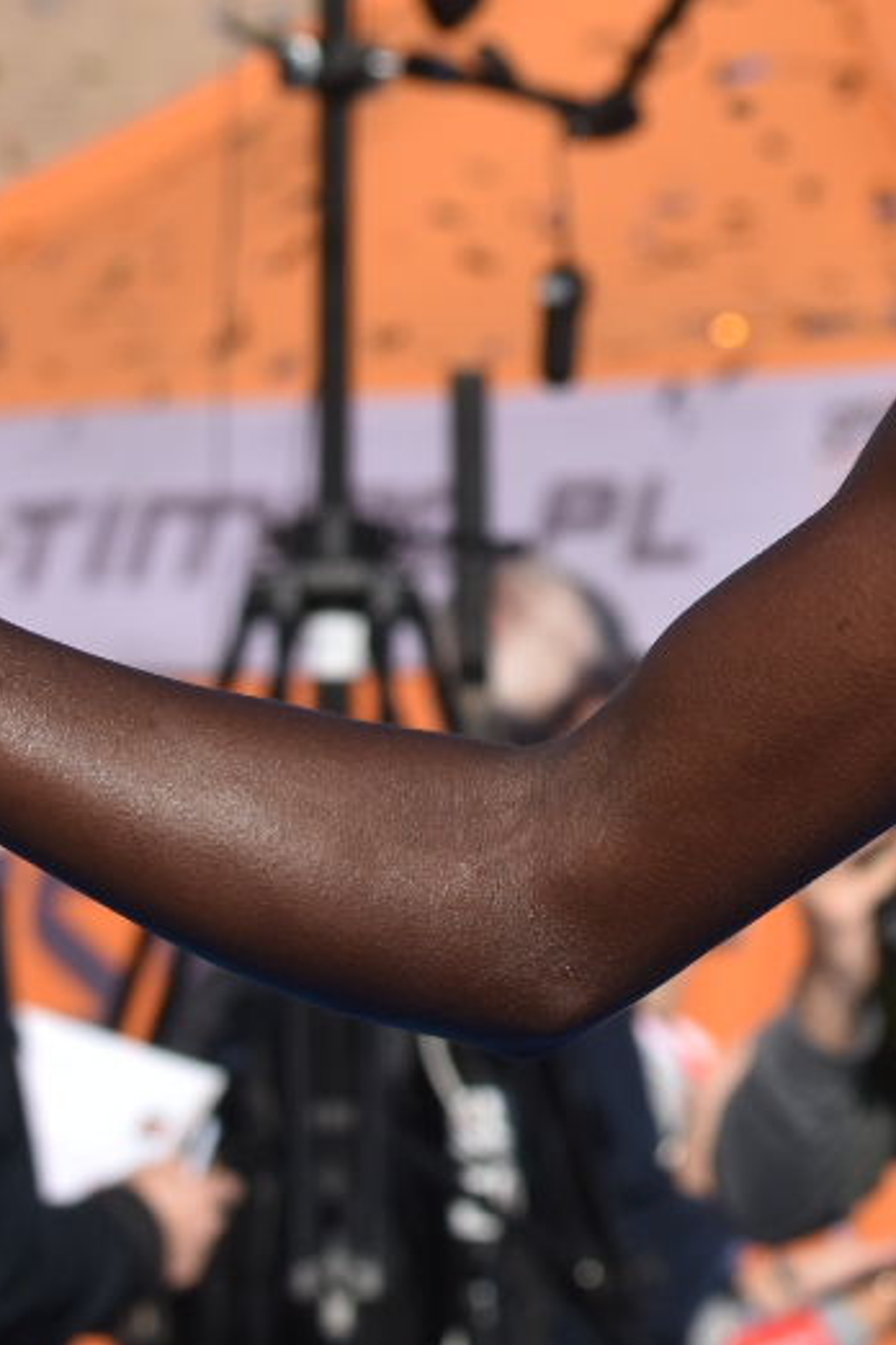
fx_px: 12170
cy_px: 131
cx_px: 1498
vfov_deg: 6.3
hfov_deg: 4.2
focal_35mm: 326
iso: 100
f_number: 5.6
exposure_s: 1/1600
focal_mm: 70
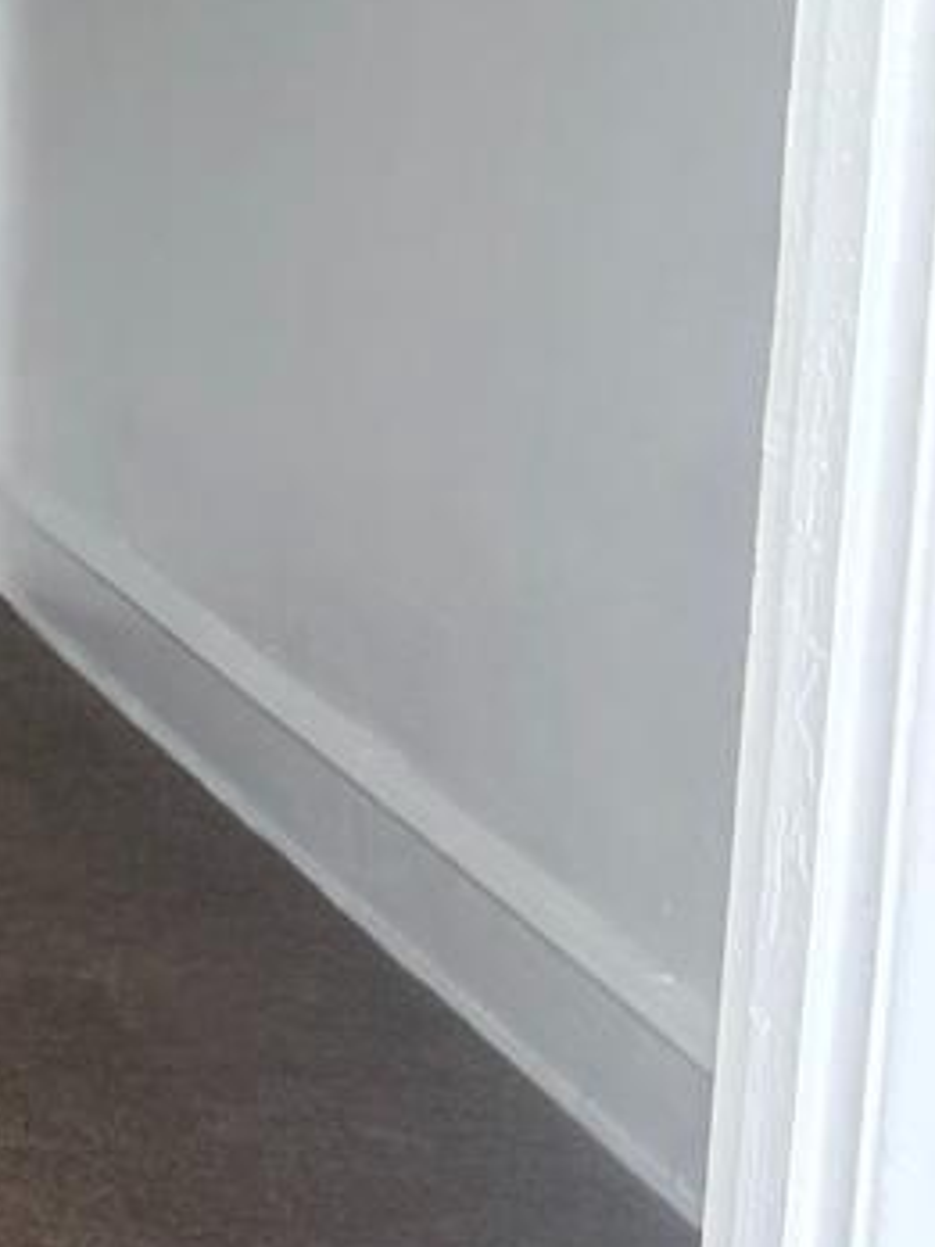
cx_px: -1060
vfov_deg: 18.3
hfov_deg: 12.1
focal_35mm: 106
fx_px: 3818
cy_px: 147
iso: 125
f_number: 1.78
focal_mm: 6.76
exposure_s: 1/120
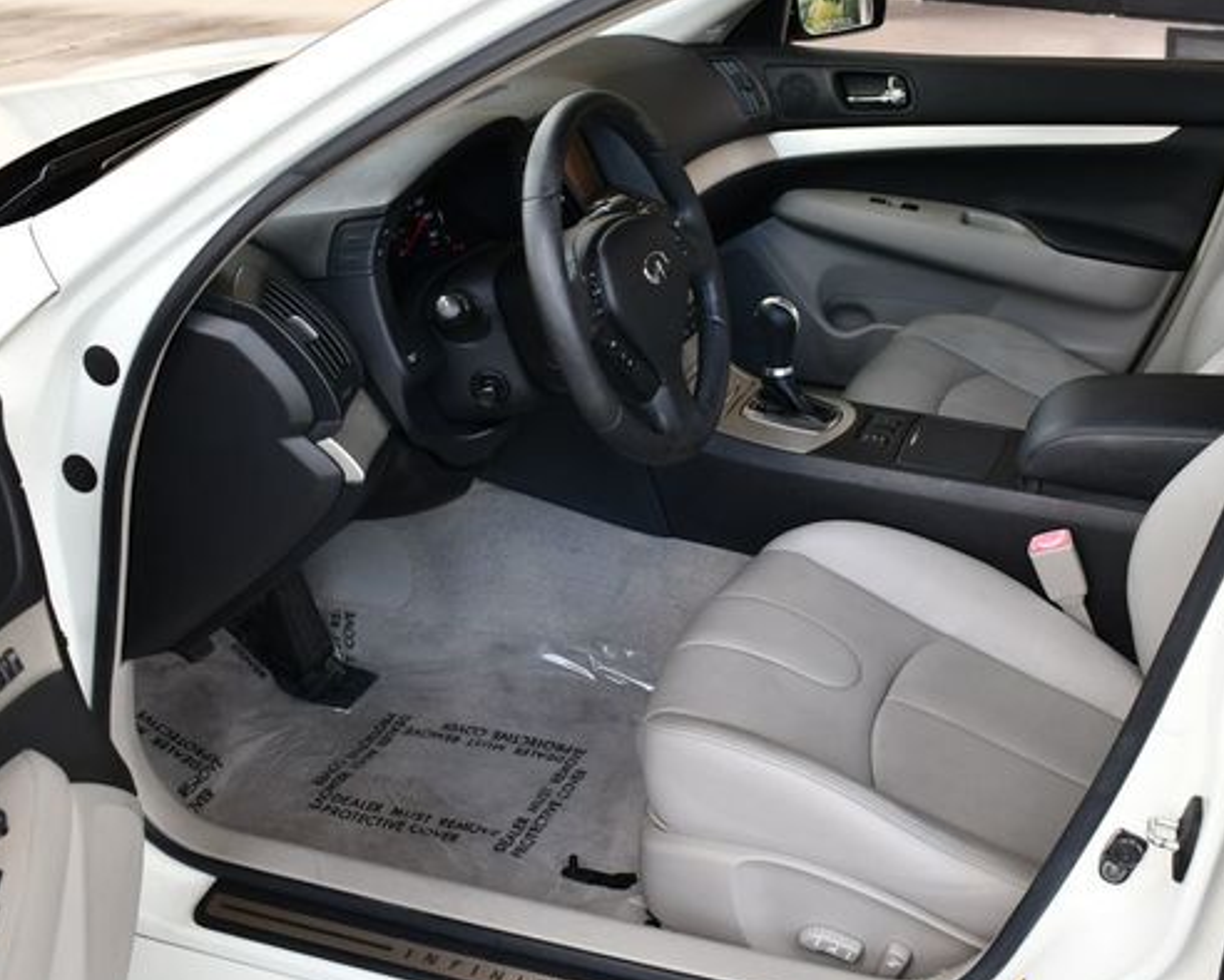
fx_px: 1595
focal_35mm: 44
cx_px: 726
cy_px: 470
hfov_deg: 41.8
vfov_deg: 34.2
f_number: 4
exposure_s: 1/250
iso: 400
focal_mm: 18
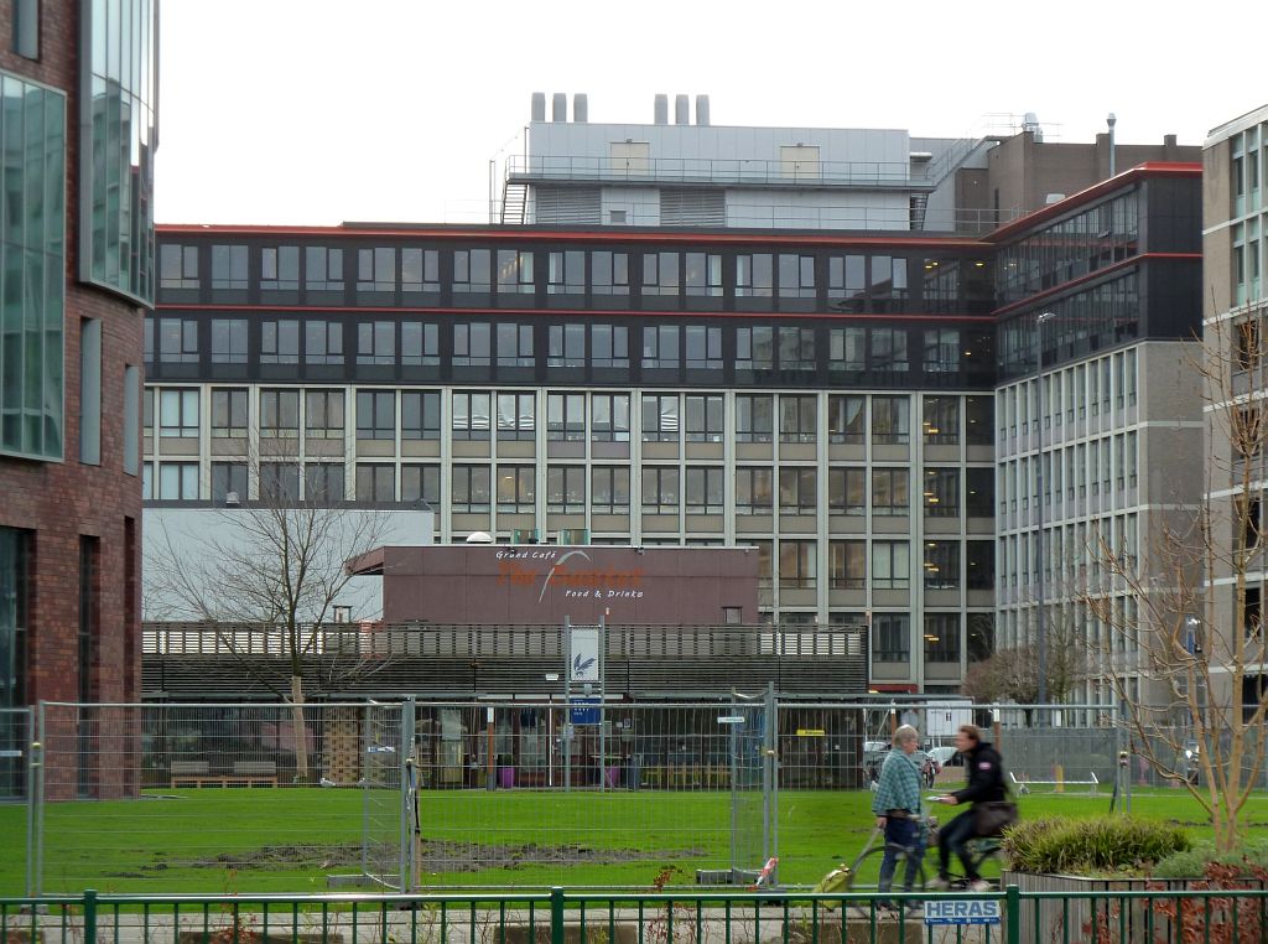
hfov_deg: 14.4
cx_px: 634
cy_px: 472
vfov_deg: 10.8
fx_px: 5004
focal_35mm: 137
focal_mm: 22.5
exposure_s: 1/80
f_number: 4.5
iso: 125
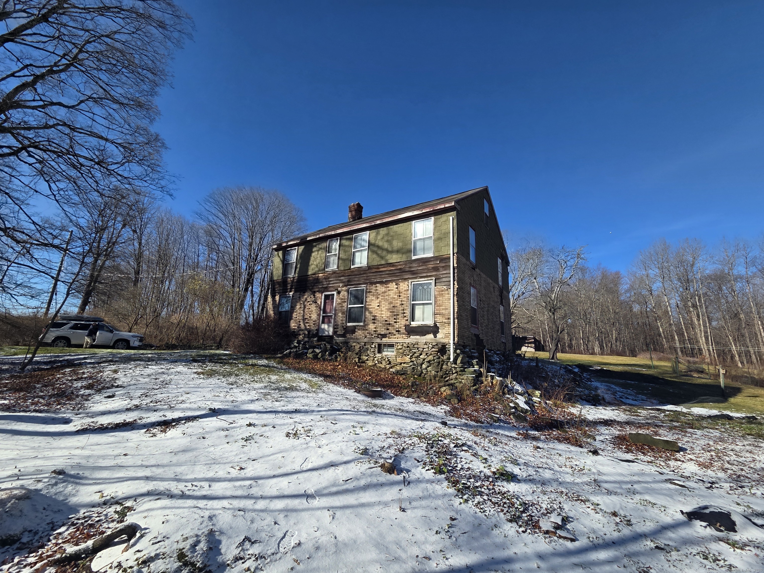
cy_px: 286
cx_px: 382
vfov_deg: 89.9
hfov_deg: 106.2
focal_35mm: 13
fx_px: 287
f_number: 2.2
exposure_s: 1/2010
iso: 50
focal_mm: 2.2
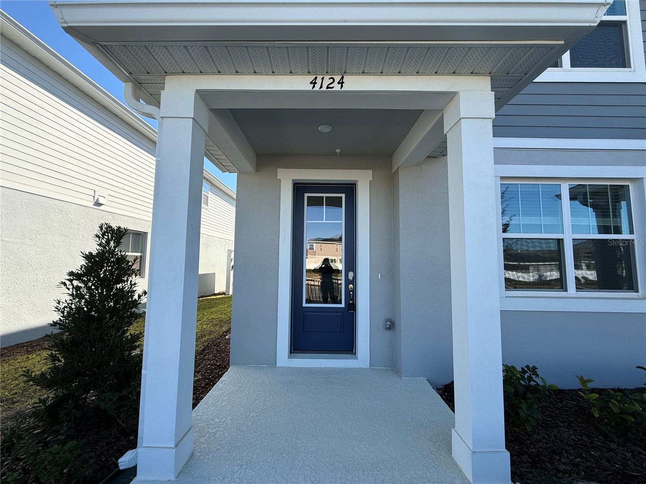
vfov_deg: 85.7
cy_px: 242
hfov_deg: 102.1
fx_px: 261
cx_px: 323
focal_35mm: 14
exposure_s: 1/1001
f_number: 2.2
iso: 64
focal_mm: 2.22
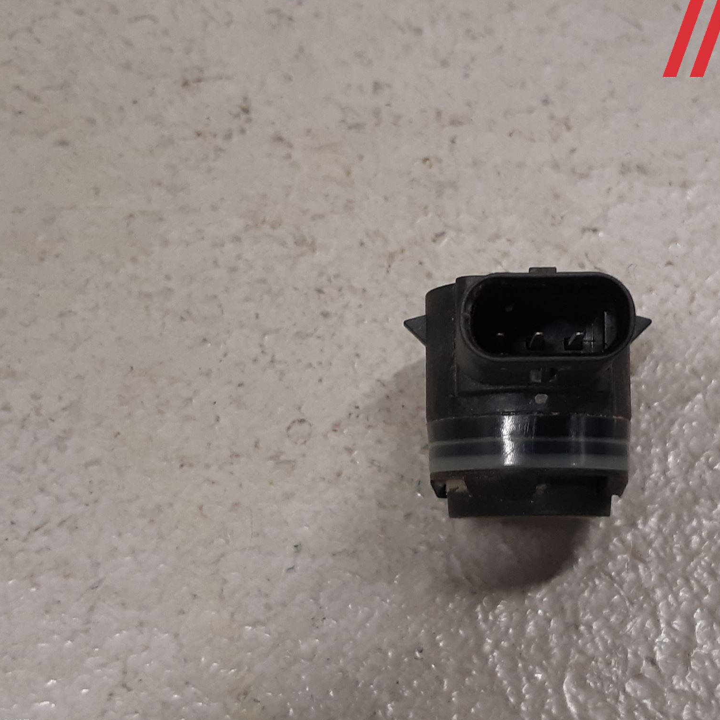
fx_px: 729
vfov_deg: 52.5
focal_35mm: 31
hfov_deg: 51.7
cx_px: 468
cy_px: 361
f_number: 1.7
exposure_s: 1/50
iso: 100
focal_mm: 3.93
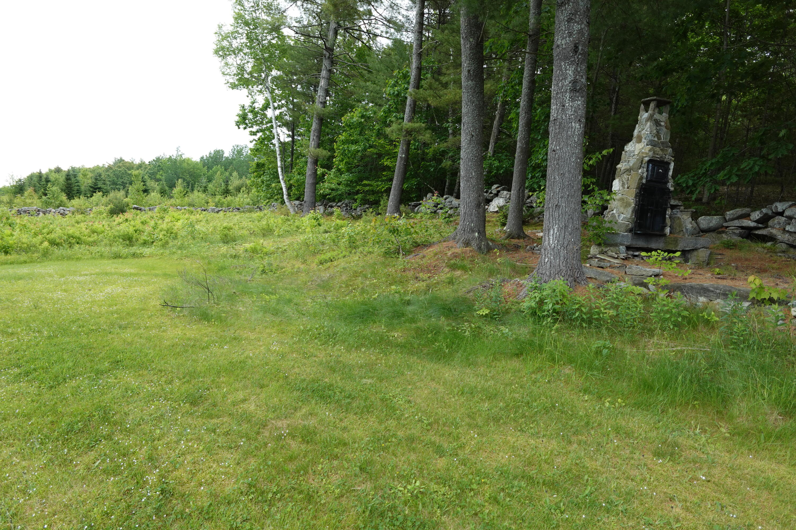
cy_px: 265
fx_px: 442
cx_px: 398
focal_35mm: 20
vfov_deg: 61.9
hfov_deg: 84.0
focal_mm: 7.6
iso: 125
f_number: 2
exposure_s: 1/800
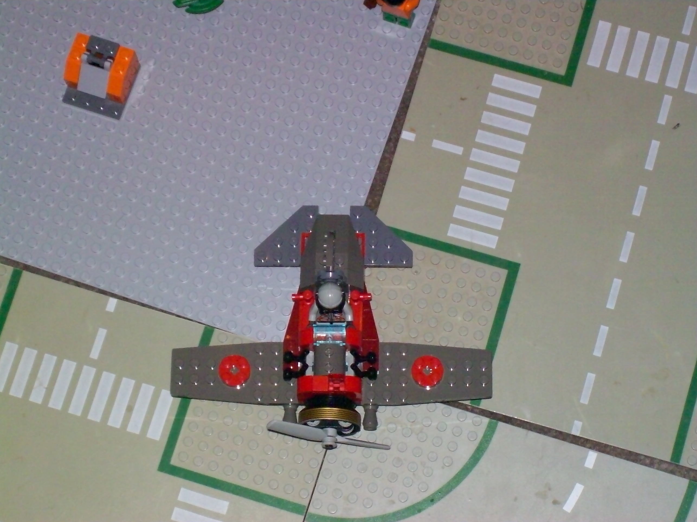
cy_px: 261
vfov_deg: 13.7
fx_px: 2174
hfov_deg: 18.2
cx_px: 348
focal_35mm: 108
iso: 200
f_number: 4.8
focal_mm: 18
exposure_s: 1/257
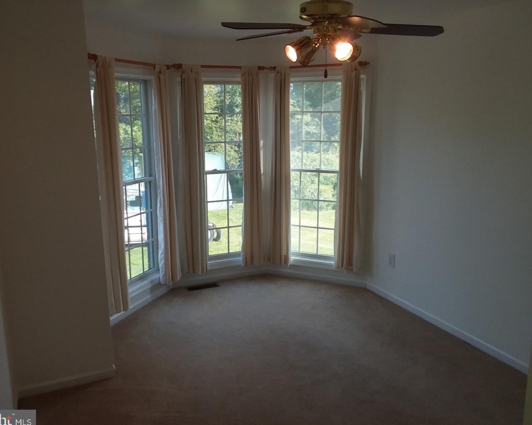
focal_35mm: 31
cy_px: 215
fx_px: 488
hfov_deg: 57.2
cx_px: 256
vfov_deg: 47.1
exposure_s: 1/120
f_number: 1.9
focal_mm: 2.47
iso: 40
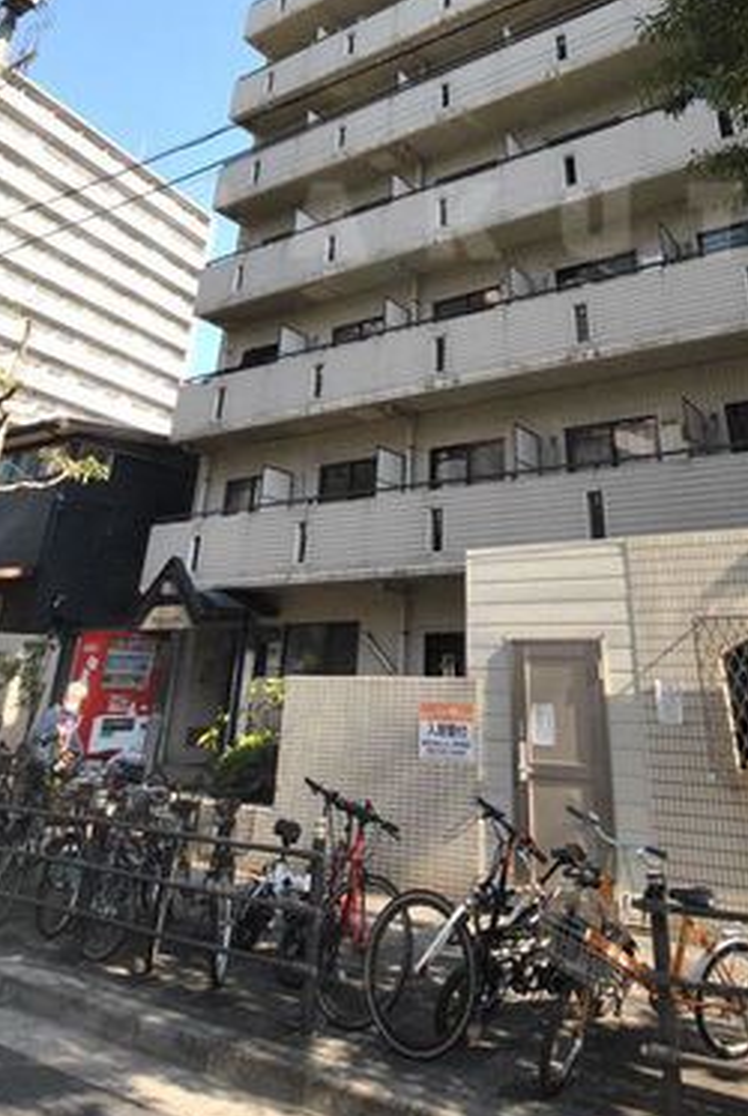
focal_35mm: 24
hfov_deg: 52.2
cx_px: 437
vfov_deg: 66.1
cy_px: 224
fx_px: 758
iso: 800
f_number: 10
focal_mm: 9.5
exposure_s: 1/400
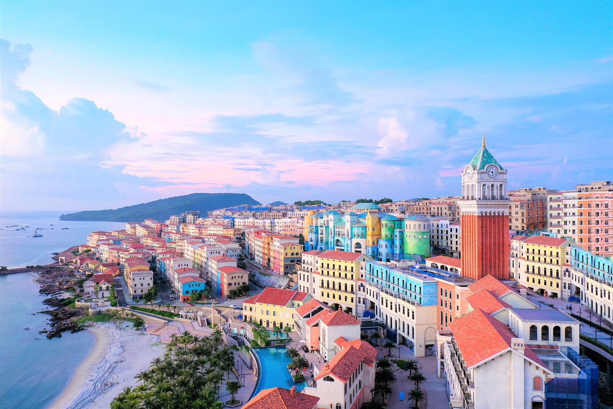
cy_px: 204
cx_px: 306
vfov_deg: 46.4
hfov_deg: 65.5
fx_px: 477
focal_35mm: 28
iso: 100
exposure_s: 1/15
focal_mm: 10.26
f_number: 2.8
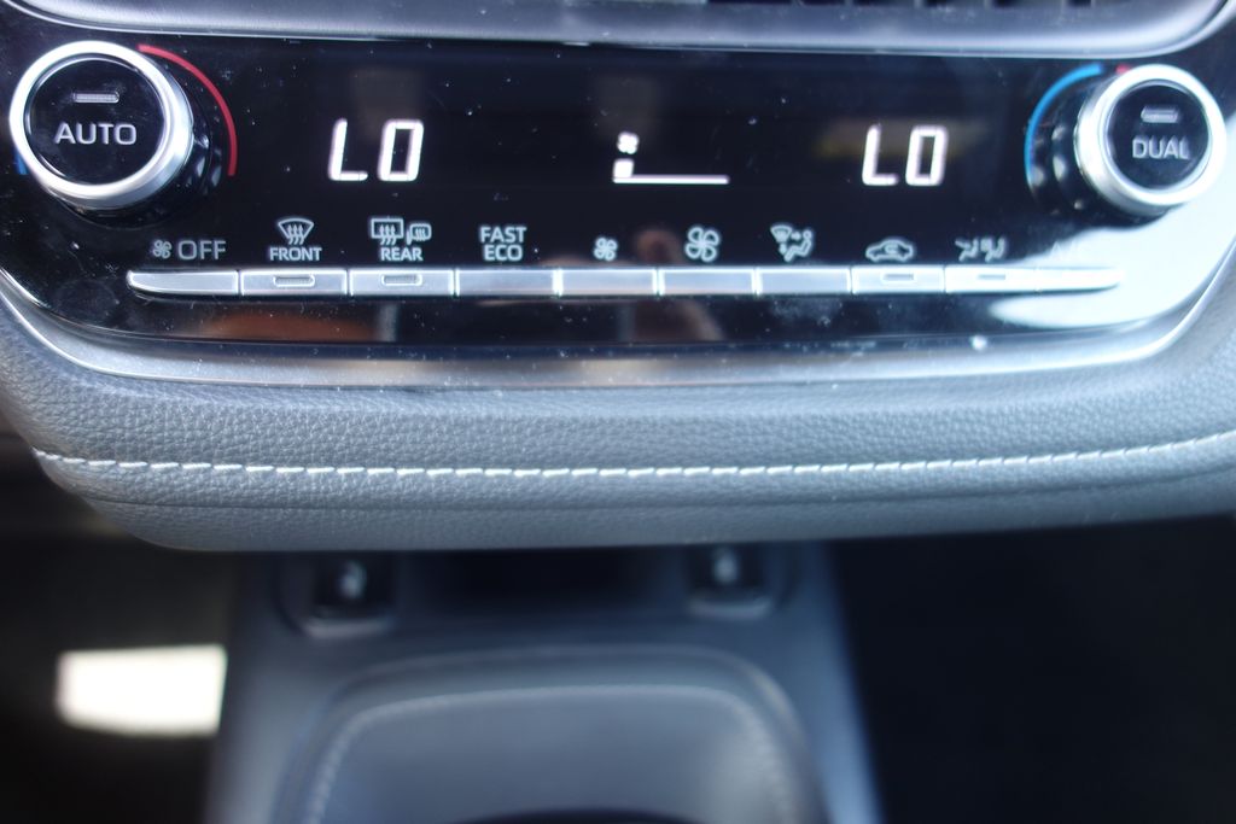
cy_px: 412
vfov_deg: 46.4
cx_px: 618
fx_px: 961
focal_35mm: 28
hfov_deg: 65.5
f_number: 1.8
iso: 125
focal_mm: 10.4
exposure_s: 1/30
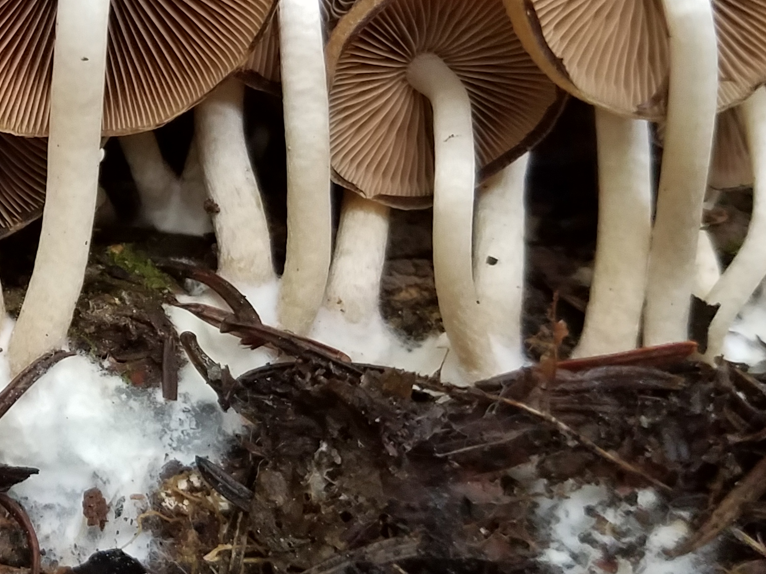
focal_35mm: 68
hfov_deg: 25.8
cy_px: 69
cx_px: -130
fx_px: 1505
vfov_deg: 21.2
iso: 250
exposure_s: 1/100
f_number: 1.7
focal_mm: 4.2
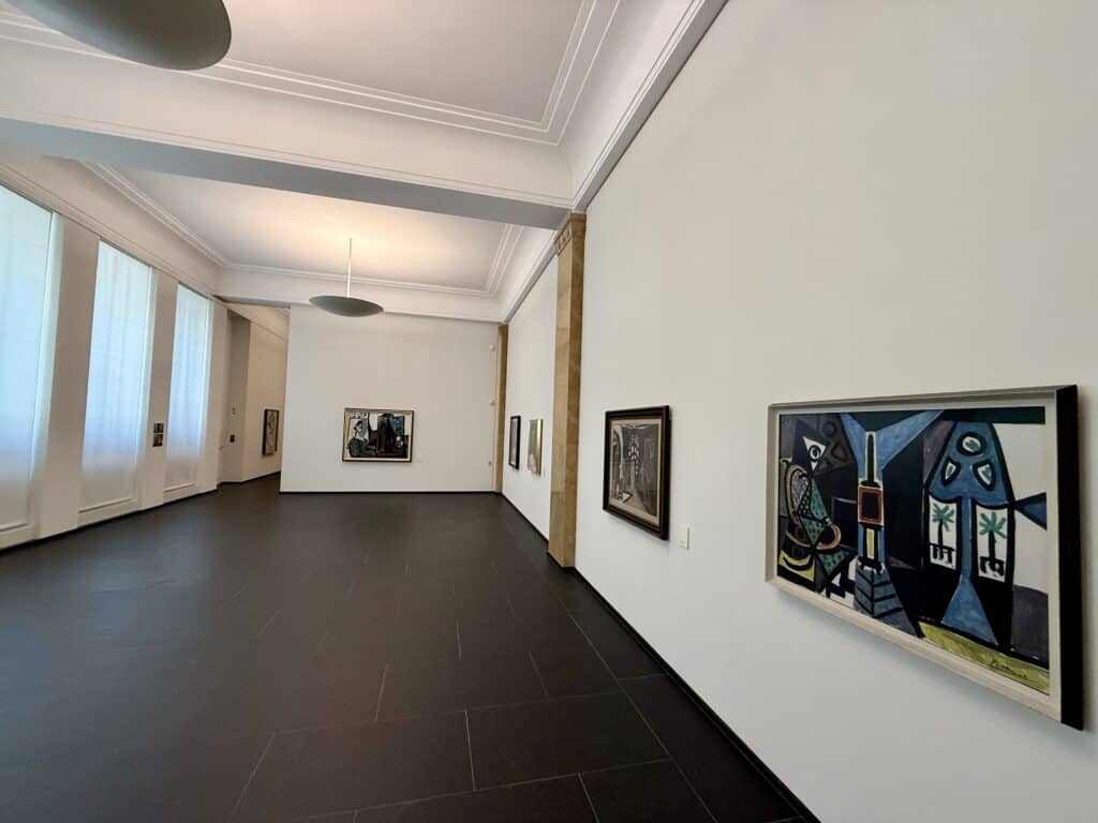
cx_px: 549
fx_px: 444
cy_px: 412
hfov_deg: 102.1
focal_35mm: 14
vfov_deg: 85.7
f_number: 2.2
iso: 200
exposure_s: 1/99
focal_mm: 2.22
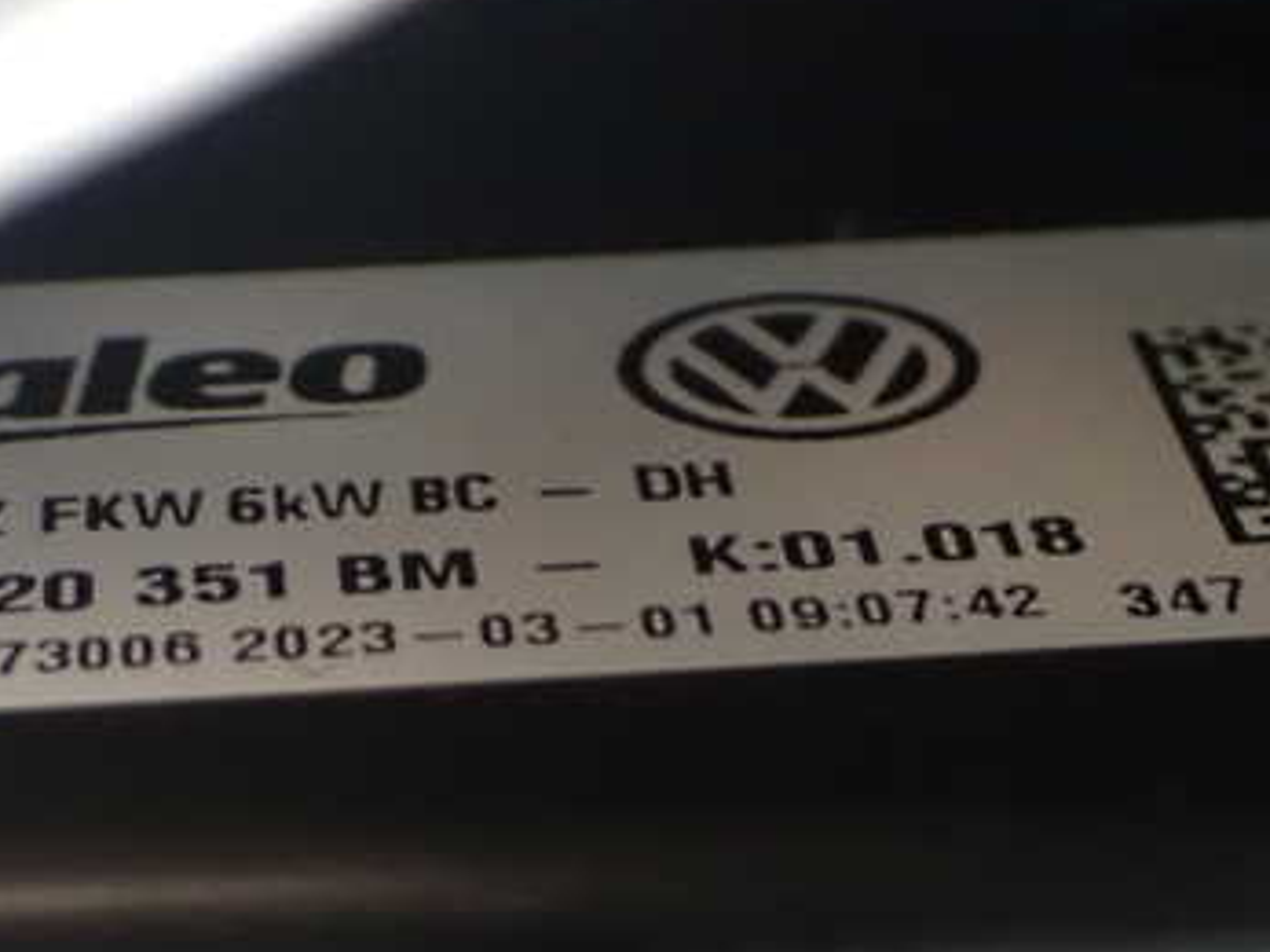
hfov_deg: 17.0
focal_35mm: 116
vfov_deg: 12.8
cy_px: 505
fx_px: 4254
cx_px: 761
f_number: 3.8
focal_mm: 11.88
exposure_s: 1/25
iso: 1600
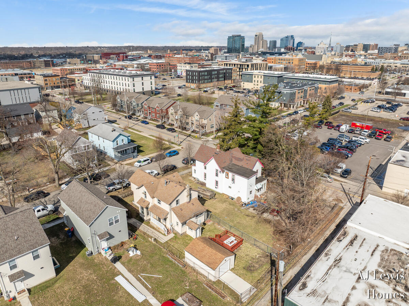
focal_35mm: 24
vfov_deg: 56.8
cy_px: 153
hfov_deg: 71.6
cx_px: 204
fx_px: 283
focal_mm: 12.29
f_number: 2.8
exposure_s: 1/2500
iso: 120
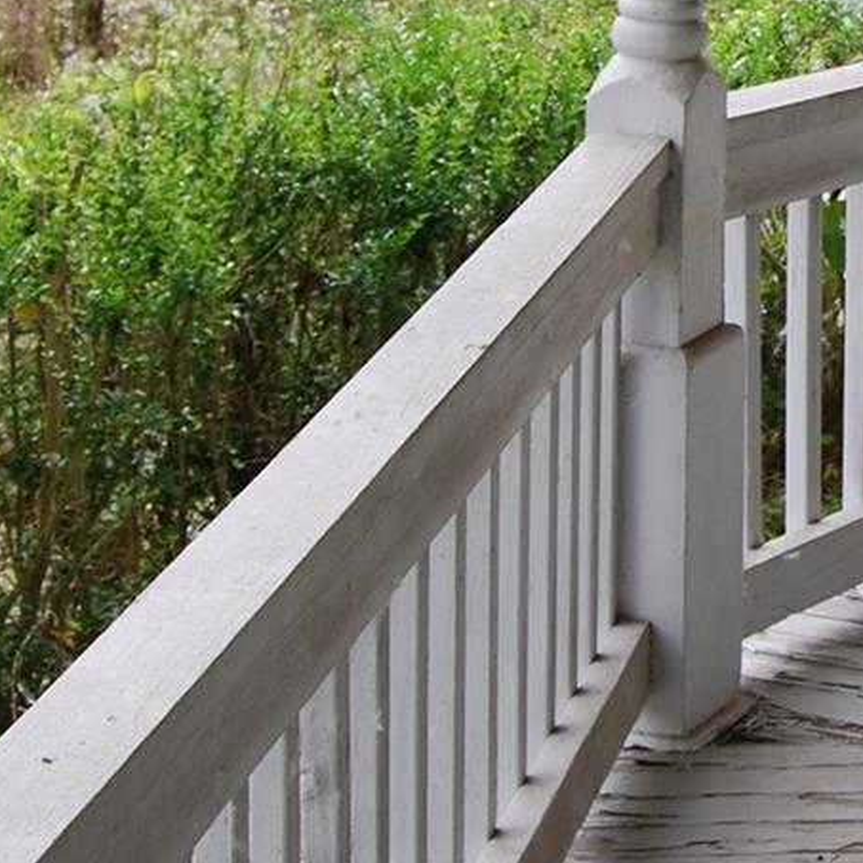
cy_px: -269
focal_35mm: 127
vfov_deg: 13.2
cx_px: 1442
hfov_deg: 12.7
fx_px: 3582
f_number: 6.3
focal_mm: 22
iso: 100
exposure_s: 1/160
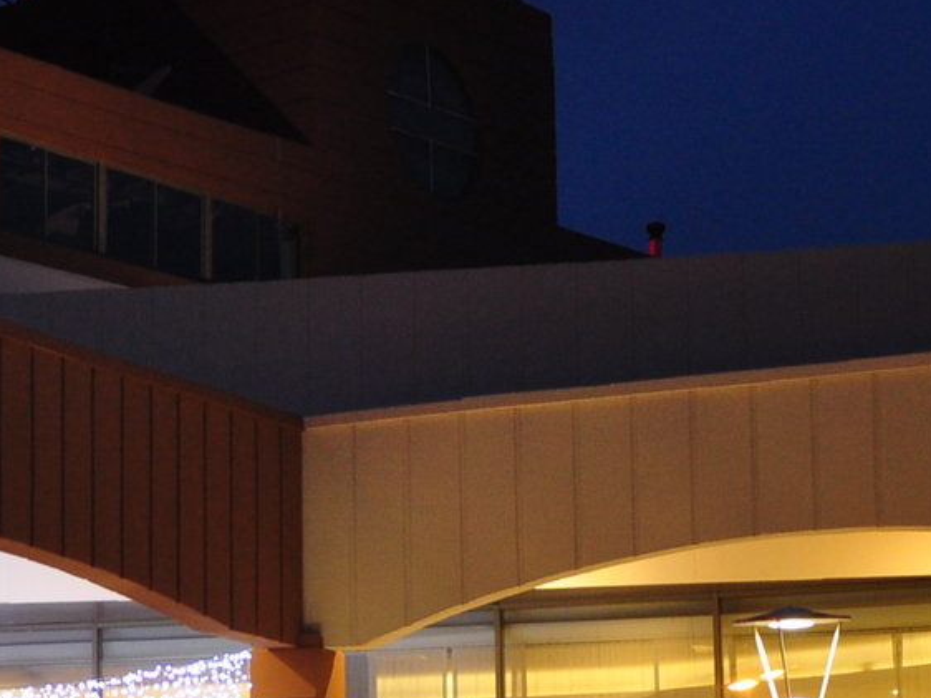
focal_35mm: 126
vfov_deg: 11.7
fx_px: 3387
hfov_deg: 15.3
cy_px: 511
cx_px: -66
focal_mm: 24
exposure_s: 1/8
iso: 640
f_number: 3.8
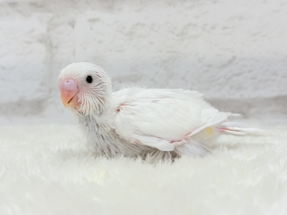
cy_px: 108
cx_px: 144
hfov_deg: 36.8
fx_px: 431
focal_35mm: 52
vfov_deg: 28.0
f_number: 1.6
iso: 32
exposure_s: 1/50
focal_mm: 5.96
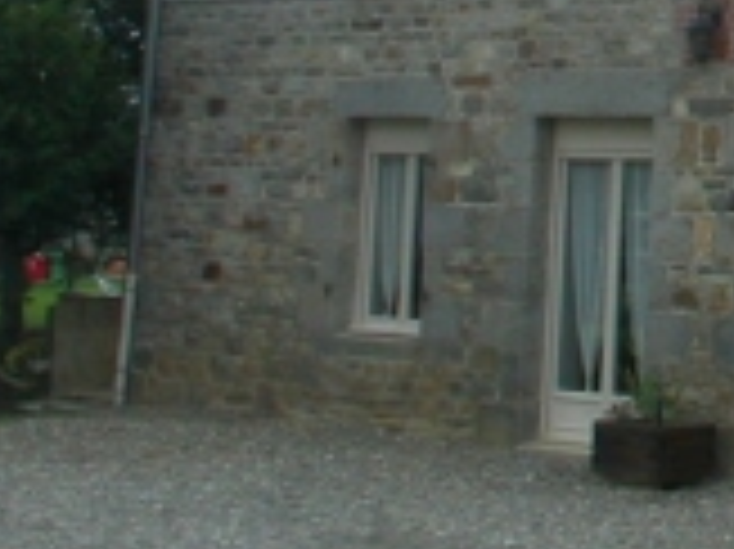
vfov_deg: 9.2
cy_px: -184
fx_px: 3369
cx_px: 1229
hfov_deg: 11.7
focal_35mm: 159
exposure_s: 1/111
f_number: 4.2
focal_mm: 7.85
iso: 100
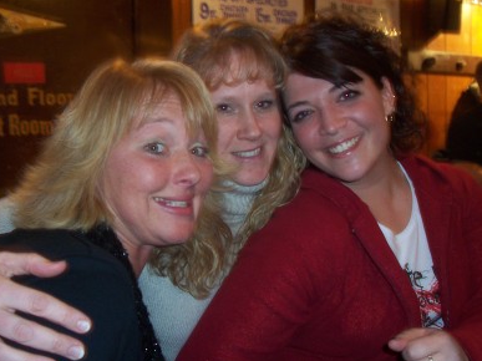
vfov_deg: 37.7
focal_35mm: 38
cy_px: 185
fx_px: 529
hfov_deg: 49.0
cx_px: 234
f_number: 2.7
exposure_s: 1/2
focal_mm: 5.6
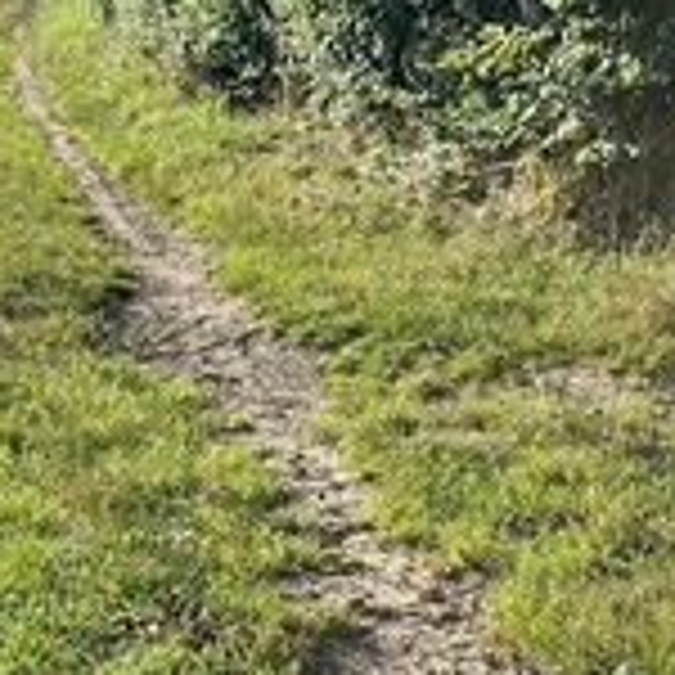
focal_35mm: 85
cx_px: 662
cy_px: 130
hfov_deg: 19.8
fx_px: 1875
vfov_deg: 20.2
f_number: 1.78
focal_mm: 6.86
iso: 80
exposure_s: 1/1212
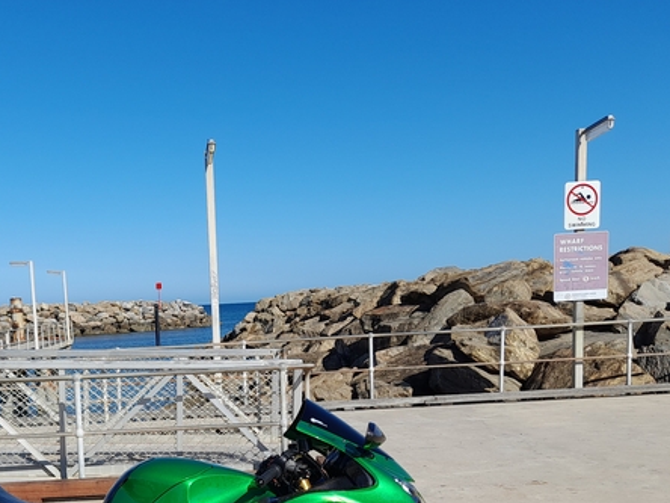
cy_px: 440
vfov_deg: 30.9
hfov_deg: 41.0
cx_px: 180
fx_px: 871
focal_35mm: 45
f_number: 2
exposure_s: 1/997
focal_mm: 4.6
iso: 20
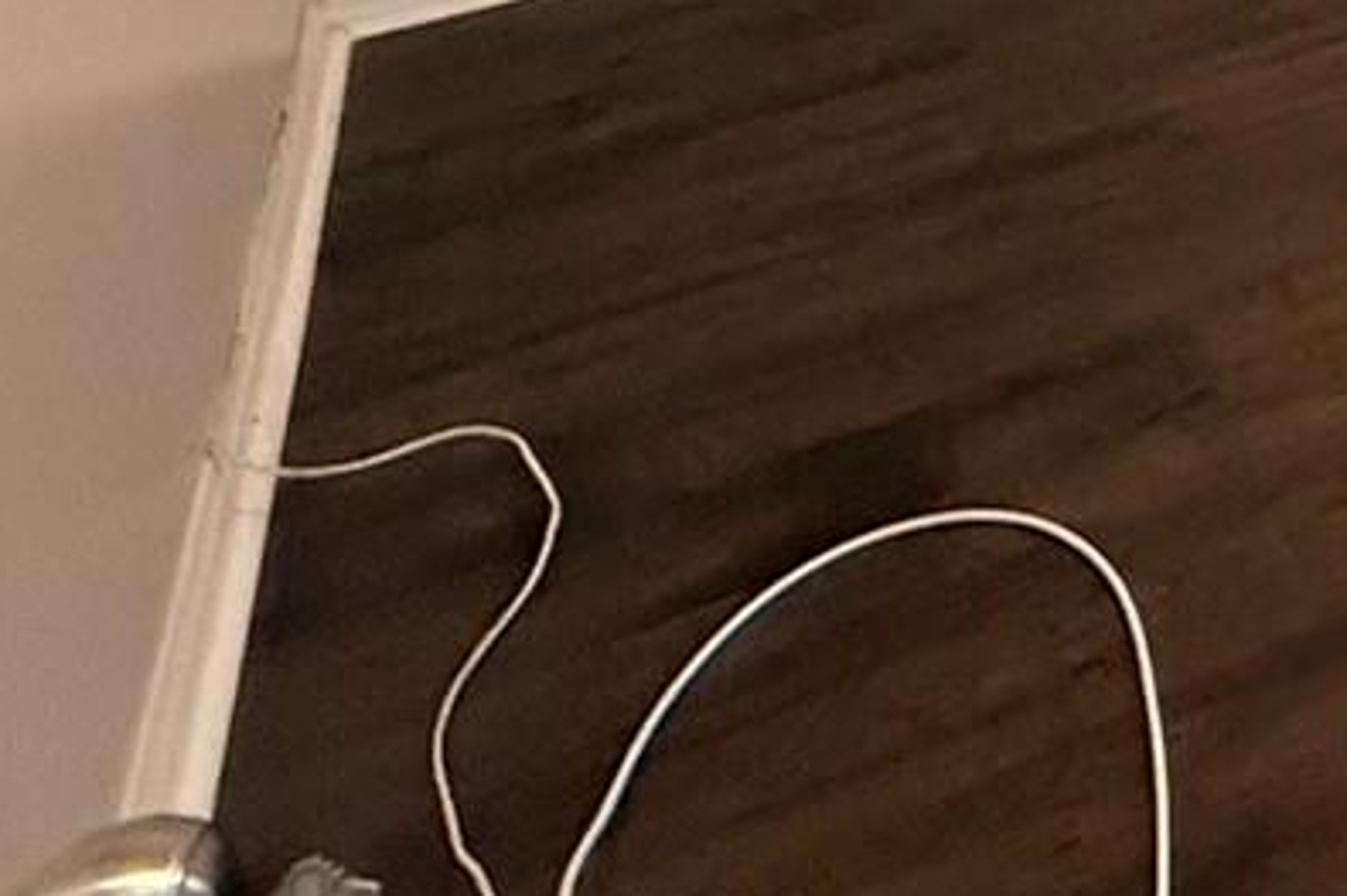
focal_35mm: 59
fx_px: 2207
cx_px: 2200
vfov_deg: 18.3
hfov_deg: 23.8
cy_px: -695
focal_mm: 2.22
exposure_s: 1/60
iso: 800
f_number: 2.2
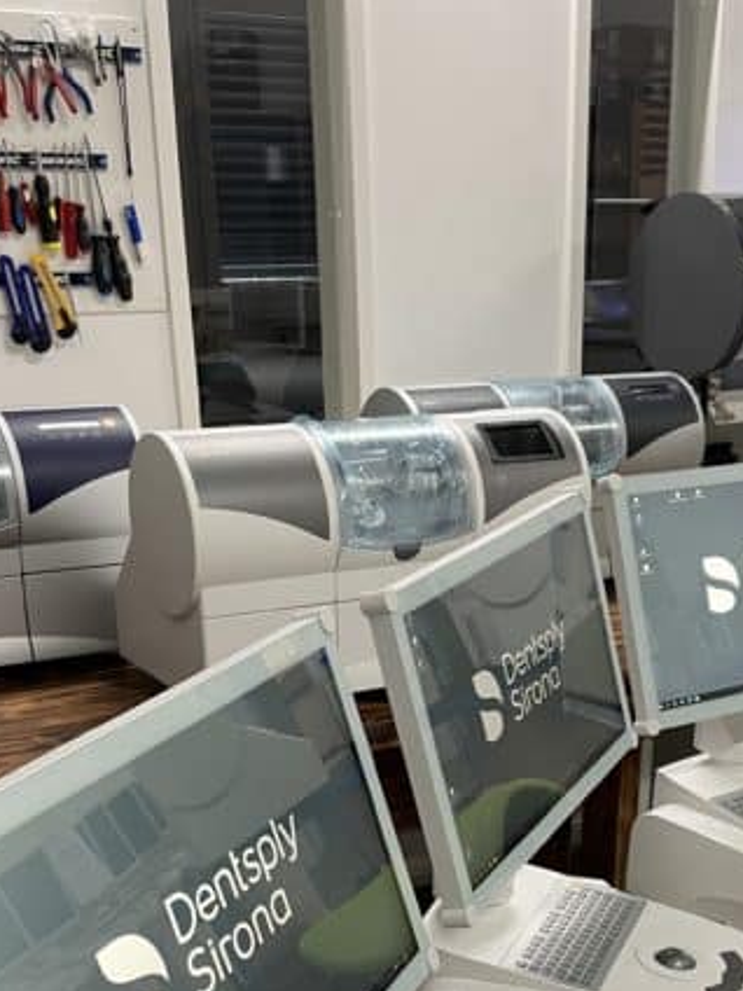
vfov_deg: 37.3
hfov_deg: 29.6
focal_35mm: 49
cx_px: 463
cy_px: 816
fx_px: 1402
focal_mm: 4.2
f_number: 1.6
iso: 160
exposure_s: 1/50
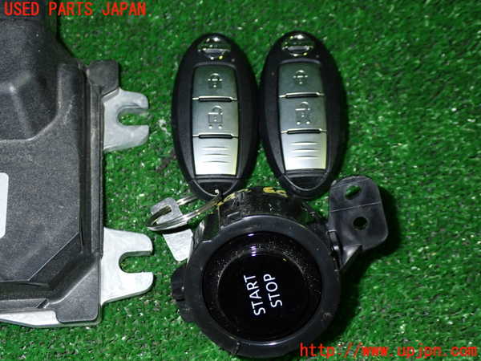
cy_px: 180
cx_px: 240
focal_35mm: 47
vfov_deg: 30.9
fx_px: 653
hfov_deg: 40.4
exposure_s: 1/50
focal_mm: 8.4
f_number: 9
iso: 400
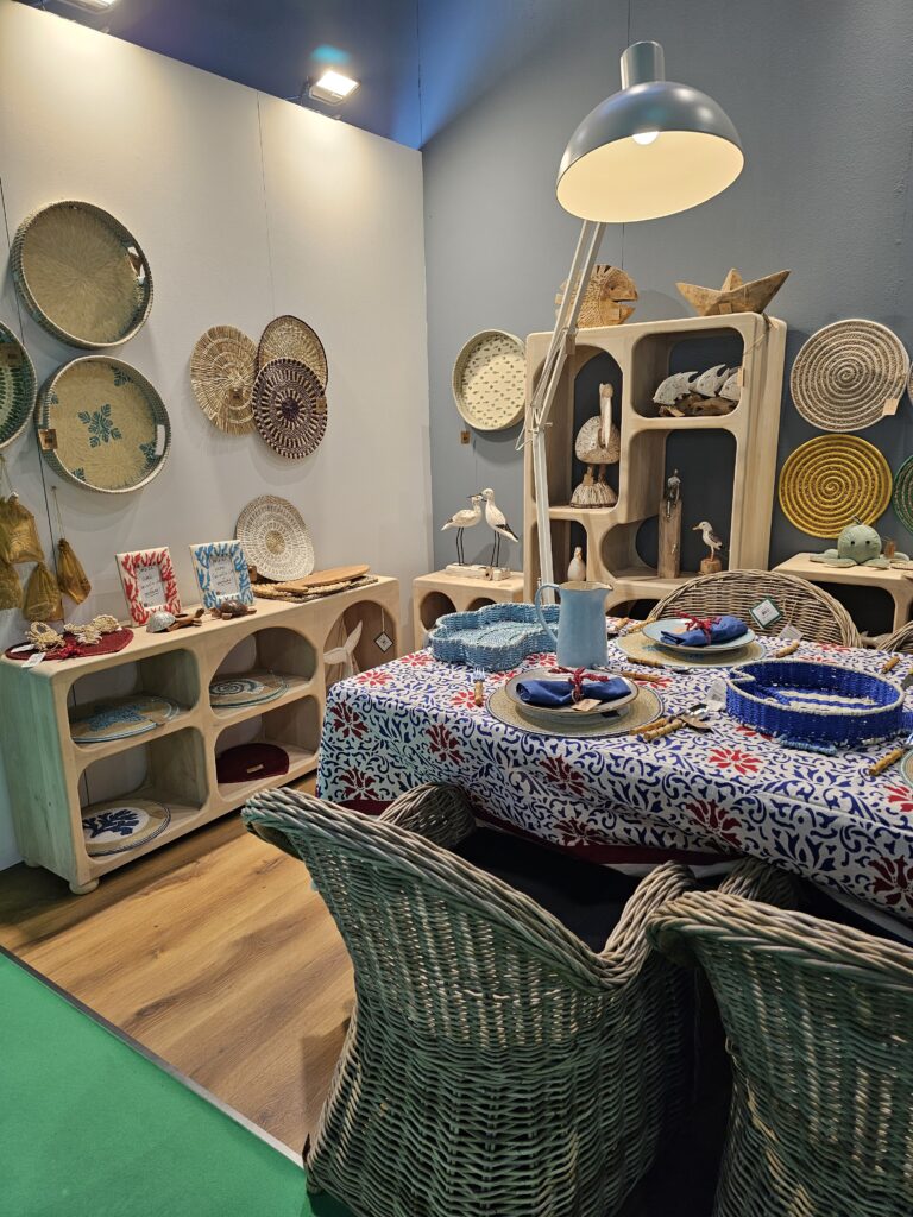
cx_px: 456
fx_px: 809
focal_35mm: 23
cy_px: 608
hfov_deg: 58.9
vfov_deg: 73.9
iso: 80
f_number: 1.7
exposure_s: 1/100
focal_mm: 6.3
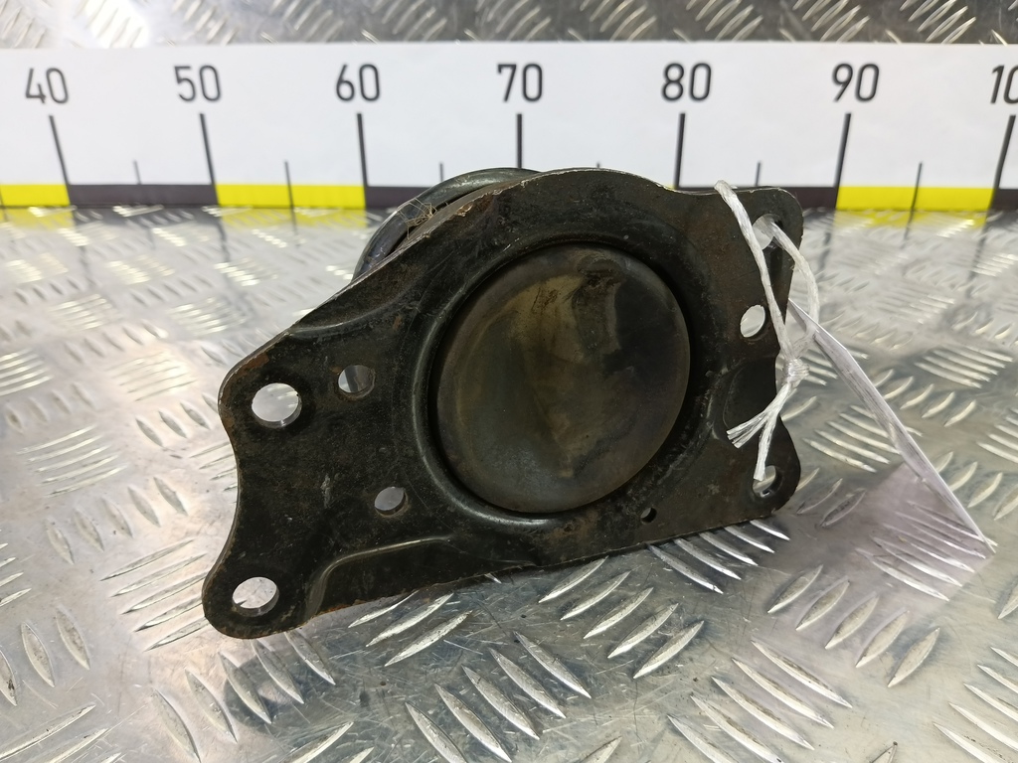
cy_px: 382
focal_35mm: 23
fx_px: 676
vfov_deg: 58.9
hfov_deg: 73.9
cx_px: 509
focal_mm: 4.11
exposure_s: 1/50
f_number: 1.6
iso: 164
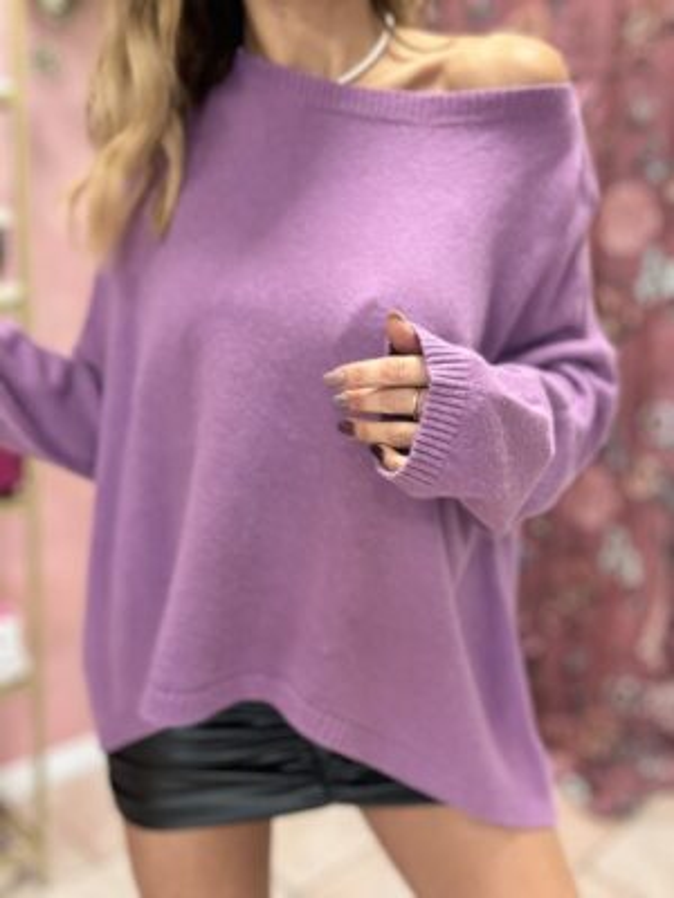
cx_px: 337
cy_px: 449
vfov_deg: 60.0
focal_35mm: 30
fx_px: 779
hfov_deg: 46.8
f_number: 1.9
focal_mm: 2.69
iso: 250
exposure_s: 1/50
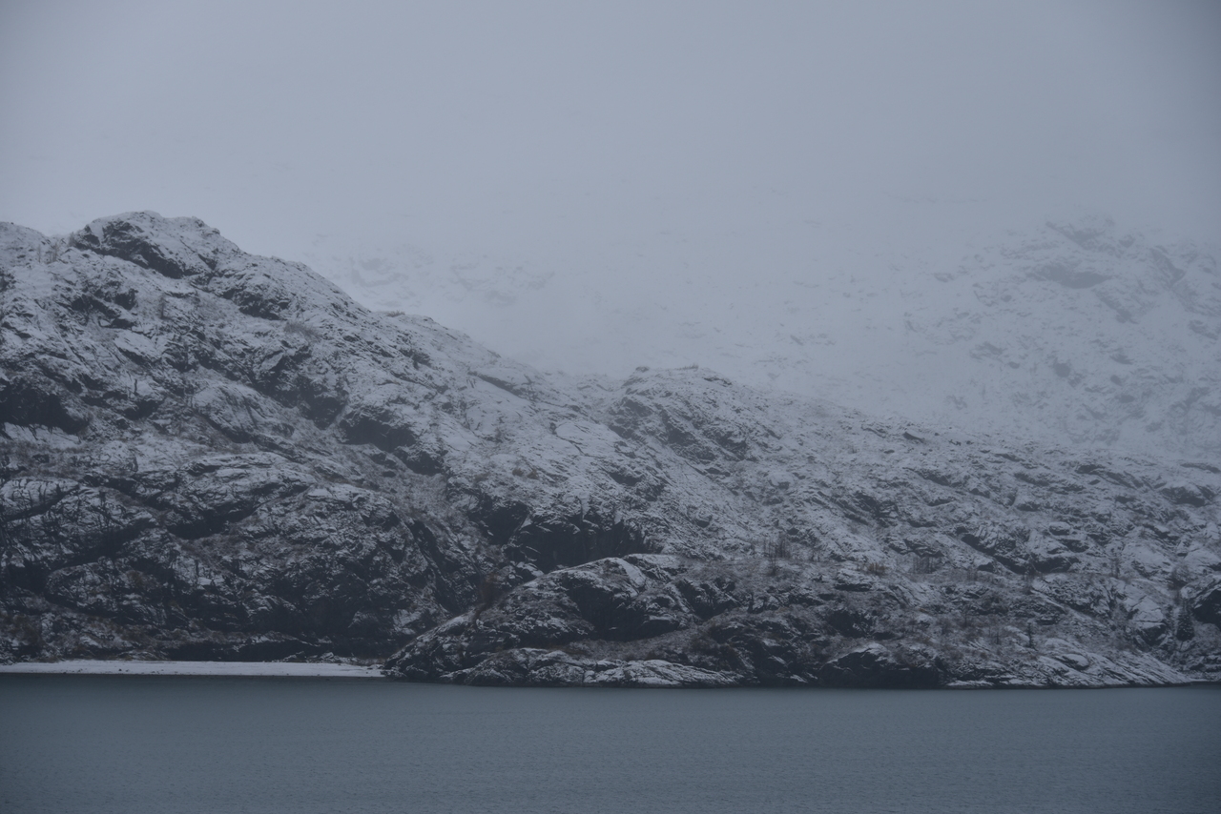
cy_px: 407
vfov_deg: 13.0
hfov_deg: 19.5
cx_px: 610
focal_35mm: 105
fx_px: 3562
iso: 100
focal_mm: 105
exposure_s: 1/250
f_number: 6.3
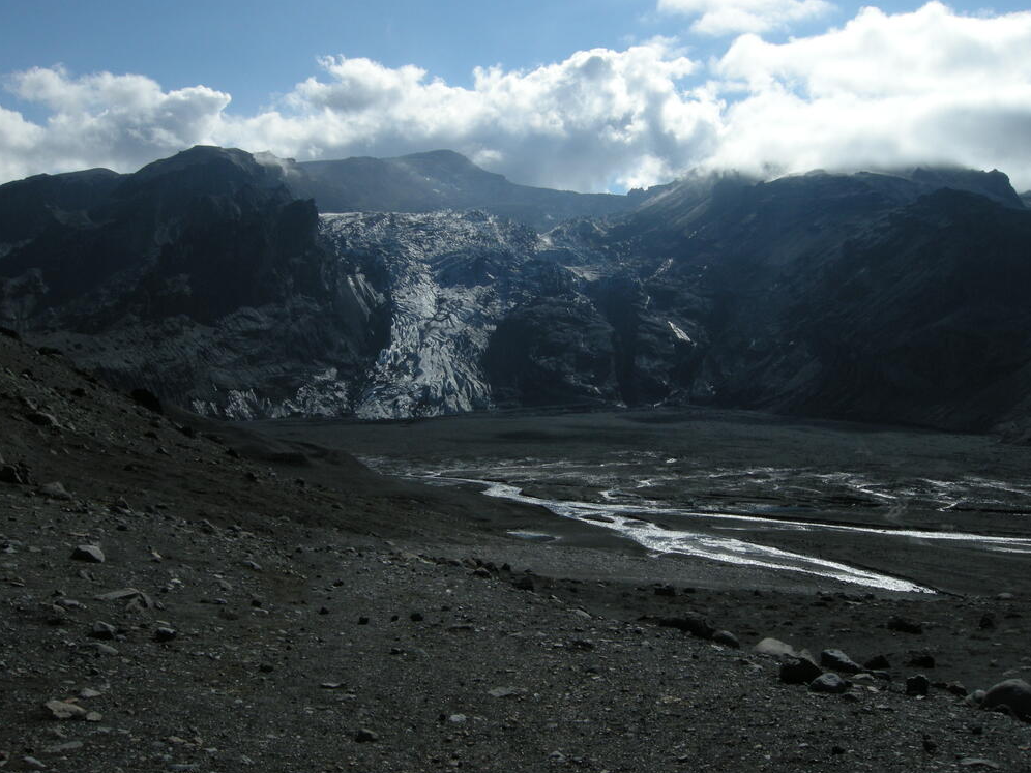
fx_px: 1072
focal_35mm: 36
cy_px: 396
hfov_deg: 51.4
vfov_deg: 39.7
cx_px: 507
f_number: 7.6
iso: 100
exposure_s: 1/552
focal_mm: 7.5
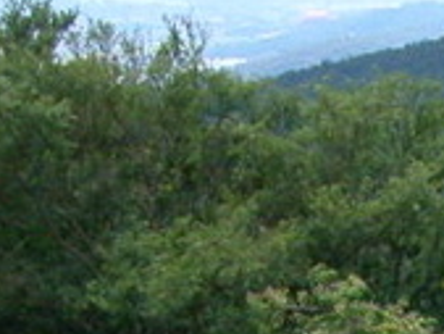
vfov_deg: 10.9
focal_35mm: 131
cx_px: 641
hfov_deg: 14.2
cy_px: 513
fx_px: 1681
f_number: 4.5
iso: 100
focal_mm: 5.6
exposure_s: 1/714
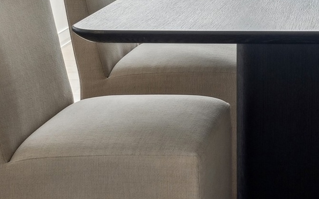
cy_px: -108
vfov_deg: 13.5
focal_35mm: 91
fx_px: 791
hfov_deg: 22.1
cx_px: 308
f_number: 7.1
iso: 320
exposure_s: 1/500
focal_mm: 20
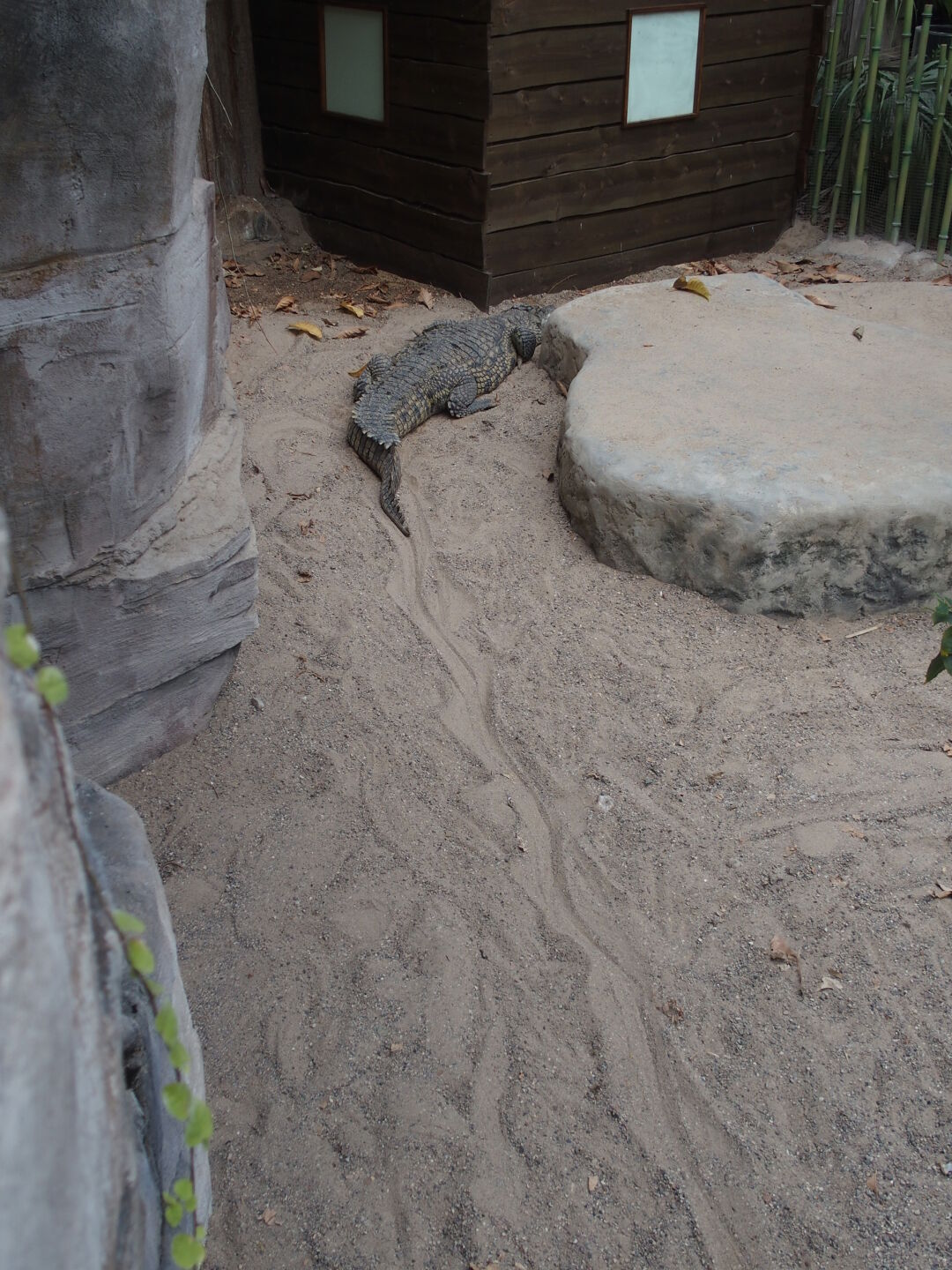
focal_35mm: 38
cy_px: 635
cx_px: 476
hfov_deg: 37.7
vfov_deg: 49.0
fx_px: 1393
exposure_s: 1/100
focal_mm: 8.1
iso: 100
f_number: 2.8
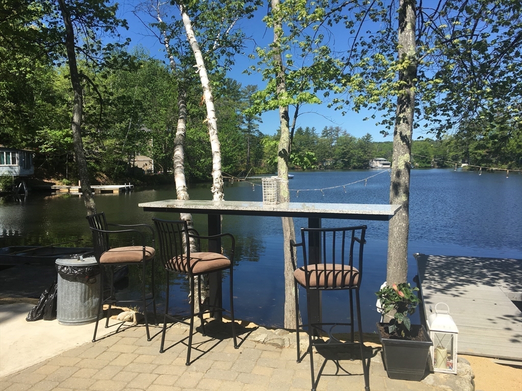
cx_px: 261
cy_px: 196
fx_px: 437
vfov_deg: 48.2
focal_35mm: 29
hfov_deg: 61.7
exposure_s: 1/1326
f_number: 2.2
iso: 25
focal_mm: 4.15
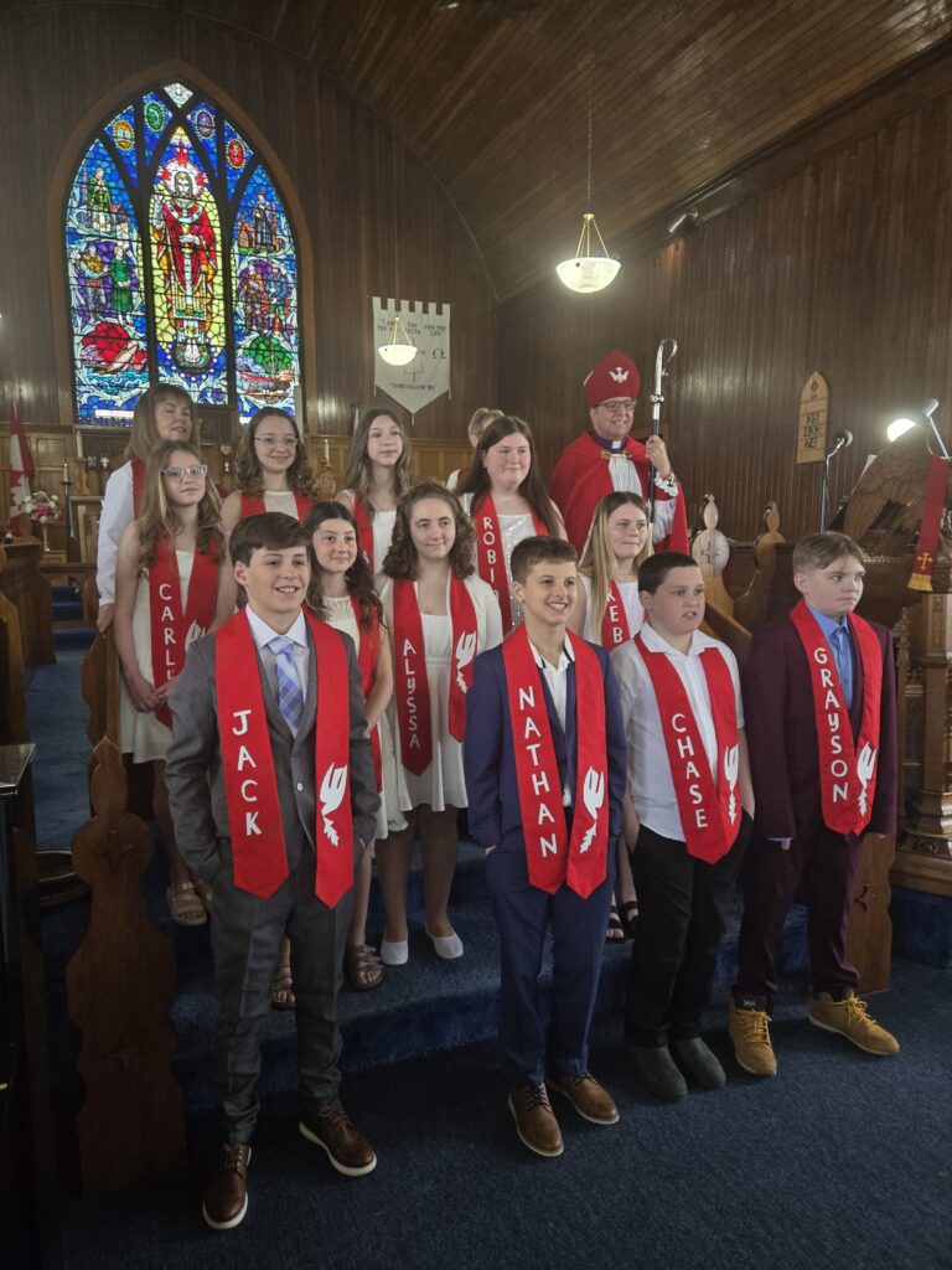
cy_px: 635
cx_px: 476
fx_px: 843
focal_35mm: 23
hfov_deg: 58.9
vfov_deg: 73.9
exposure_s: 1/120
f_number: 1.8
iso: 320
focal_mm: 5.4
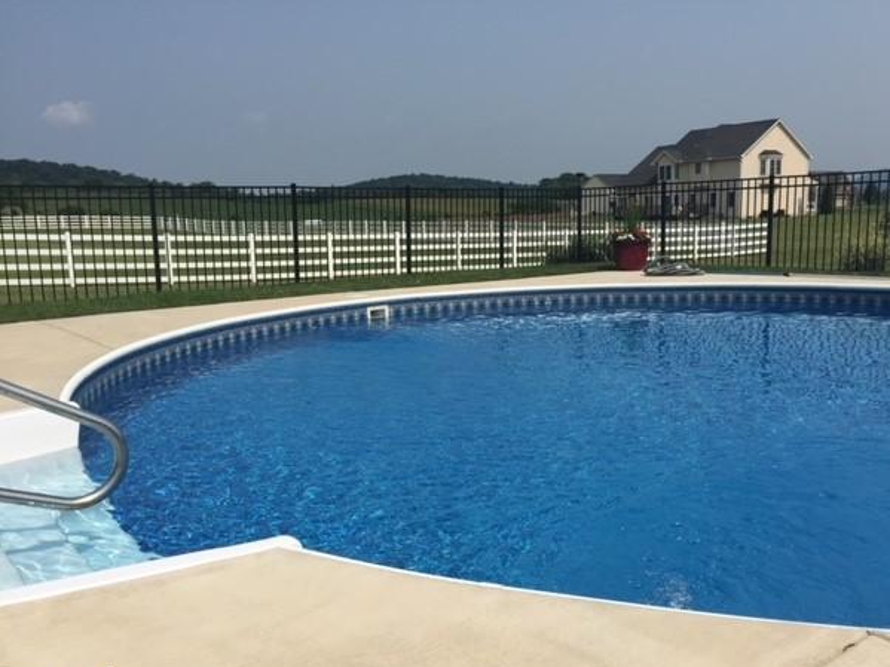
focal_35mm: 31
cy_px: 354
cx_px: 474
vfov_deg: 45.4
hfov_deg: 58.3
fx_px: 797
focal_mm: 4.15
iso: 32
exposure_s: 1/3968
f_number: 2.2
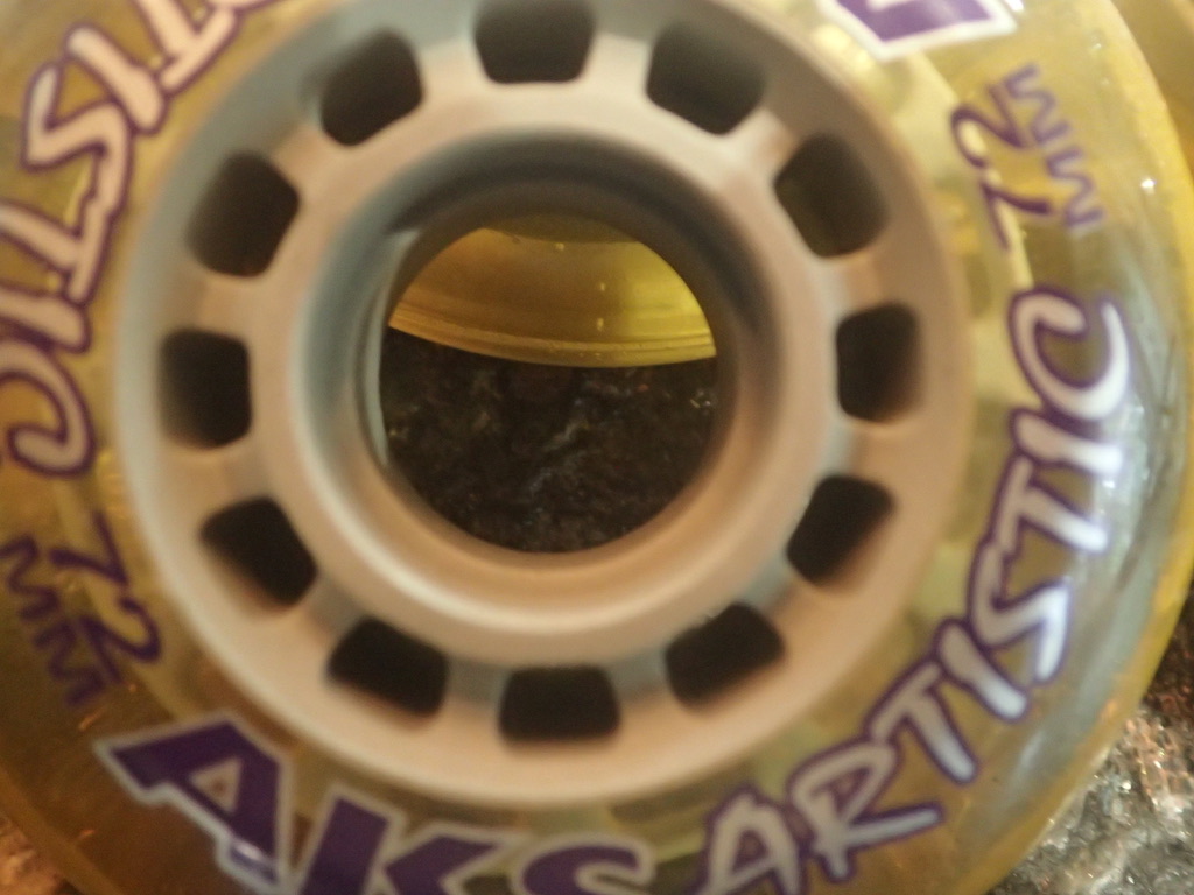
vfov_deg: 37.7
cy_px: 448
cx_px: 597
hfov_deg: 49.0
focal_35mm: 38
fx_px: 1311
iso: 800
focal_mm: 6.86
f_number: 2.7
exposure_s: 1/15
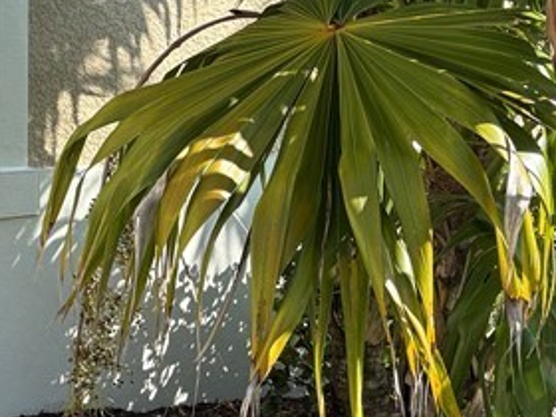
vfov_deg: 15.4
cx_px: -324
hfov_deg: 18.0
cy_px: 48
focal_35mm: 95
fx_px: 1526
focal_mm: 5.96
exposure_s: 1/1099
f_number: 1.6
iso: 64
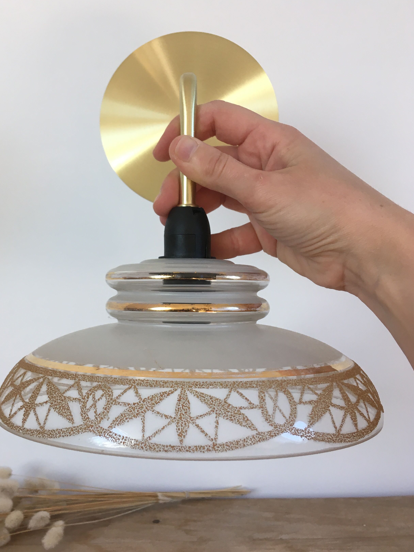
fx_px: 574
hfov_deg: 39.5
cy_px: 275
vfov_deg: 51.4
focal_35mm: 36
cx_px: 168
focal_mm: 4.15
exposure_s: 1/33
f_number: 2.2
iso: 25
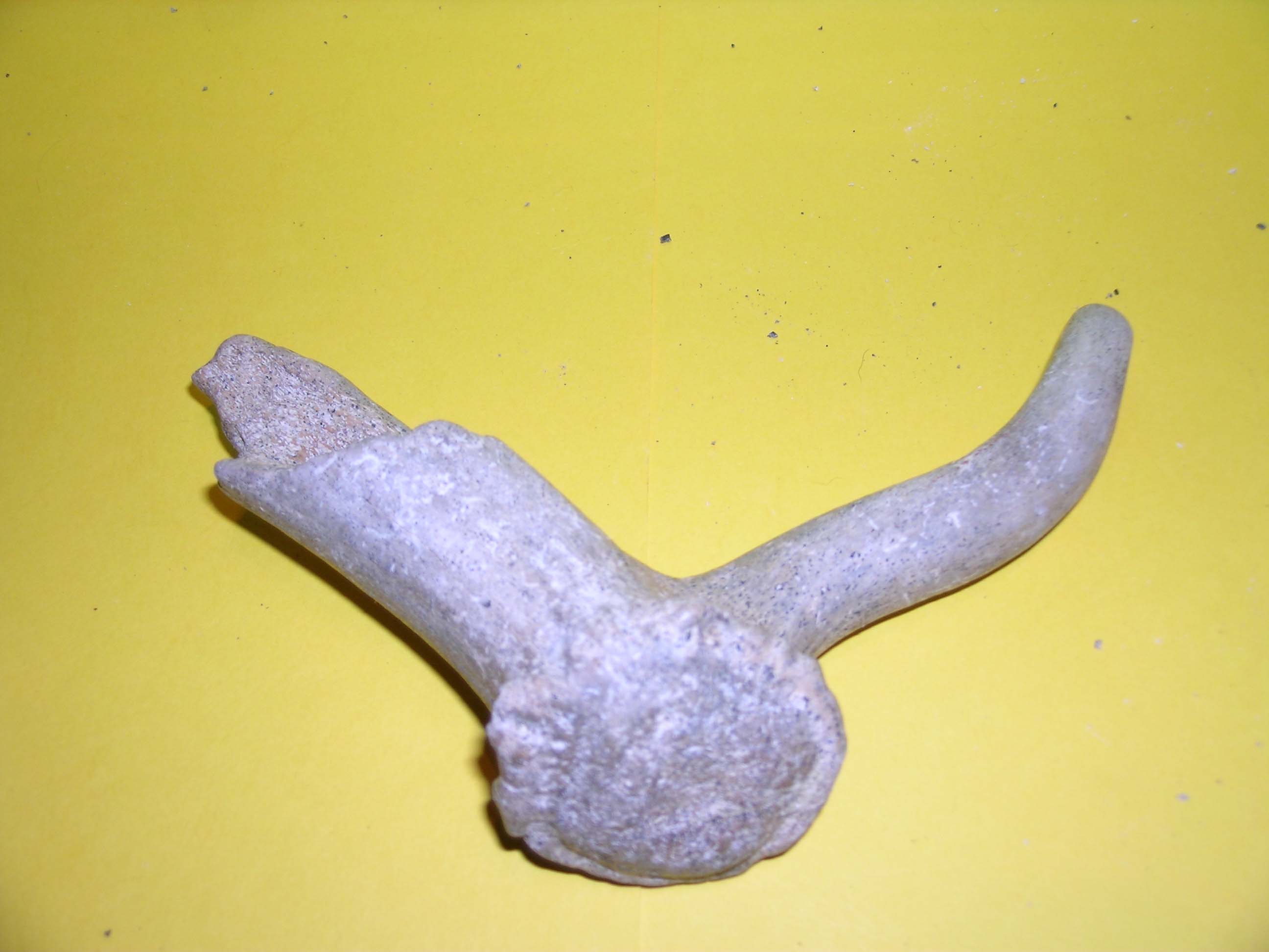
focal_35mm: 42
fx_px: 1540
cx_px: 634
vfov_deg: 34.3
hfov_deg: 44.8
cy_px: 476
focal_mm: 8.7
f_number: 3.2
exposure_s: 1/60.1
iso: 50
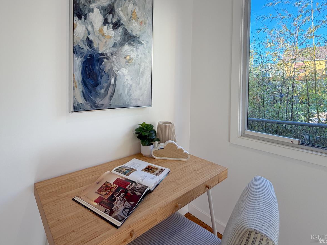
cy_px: 89
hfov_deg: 86.1
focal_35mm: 18
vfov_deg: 70.2
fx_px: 170
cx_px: 124
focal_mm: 2.22
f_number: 2.2
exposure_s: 1/120
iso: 64
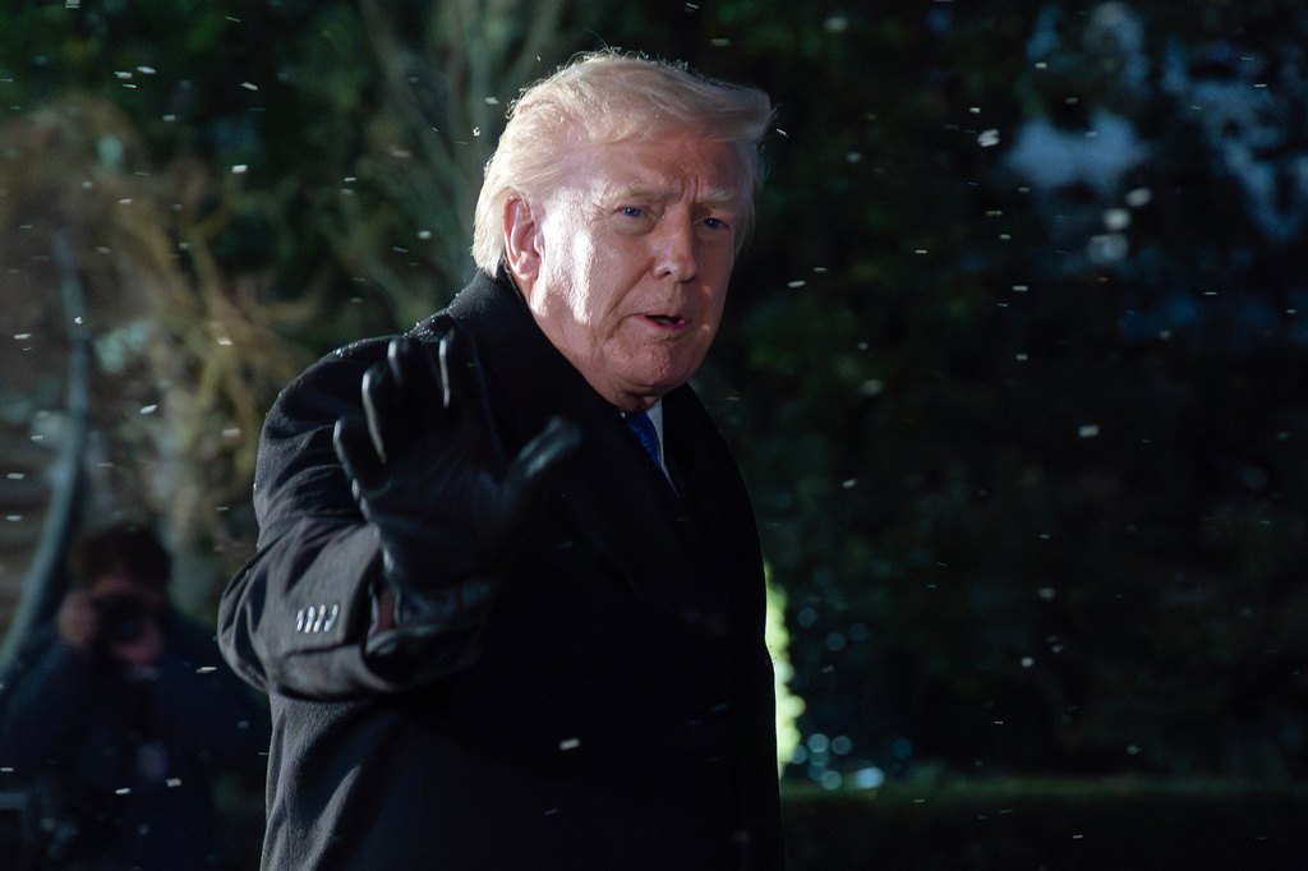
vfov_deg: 19.4
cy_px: 436
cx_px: 654
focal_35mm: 70
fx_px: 2542
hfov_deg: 28.9
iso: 10000
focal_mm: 70
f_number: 3.5
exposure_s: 1/200
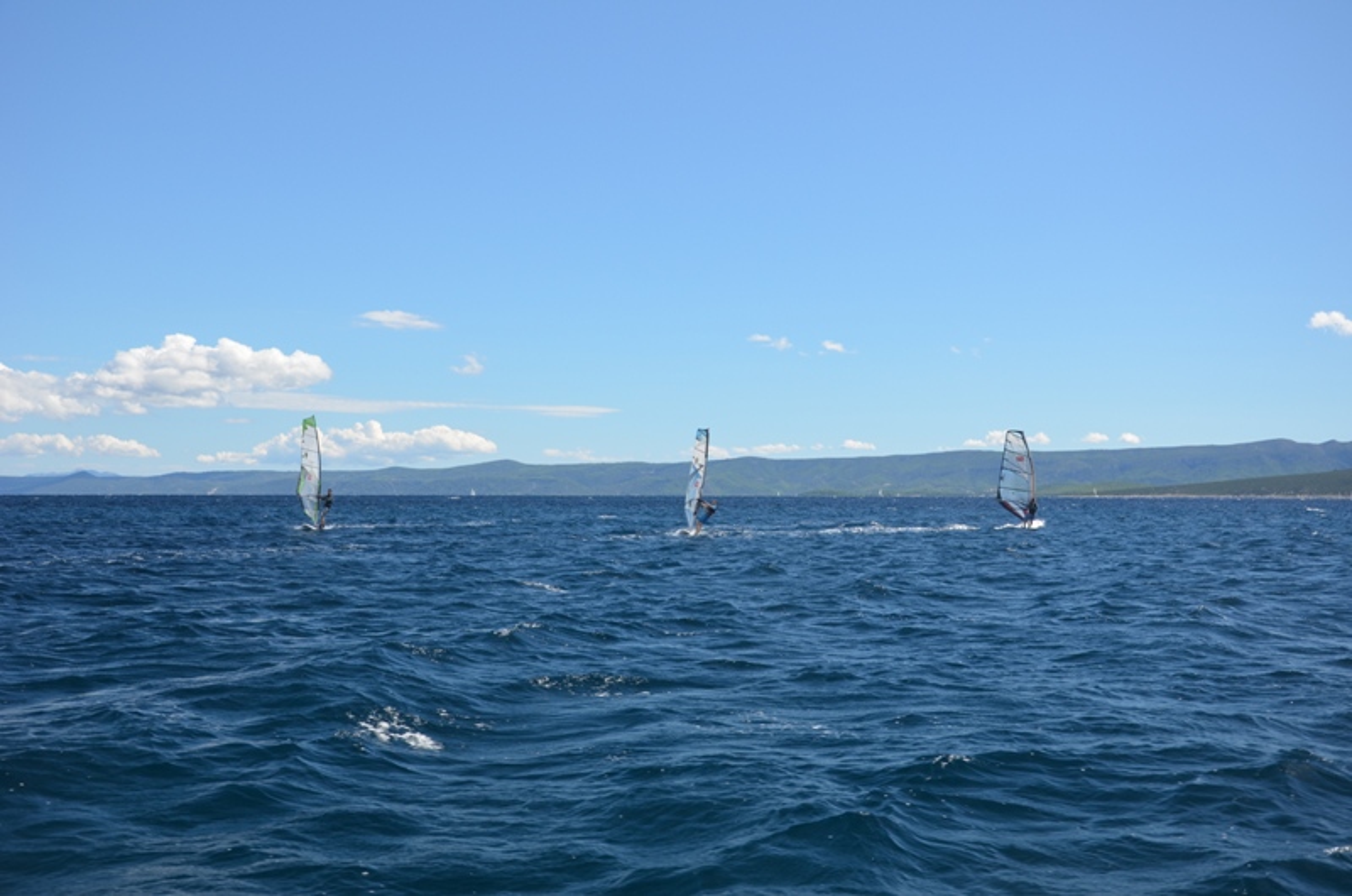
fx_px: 1462
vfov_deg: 34.1
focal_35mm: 39
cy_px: 448
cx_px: 676
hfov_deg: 49.6
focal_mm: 26
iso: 200
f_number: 8
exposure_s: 1/250
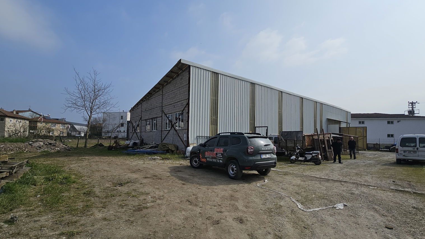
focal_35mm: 15
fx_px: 169
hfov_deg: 103.0
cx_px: 215
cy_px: 137
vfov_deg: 70.1
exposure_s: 1/5523
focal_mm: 2.2
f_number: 2.2
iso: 50
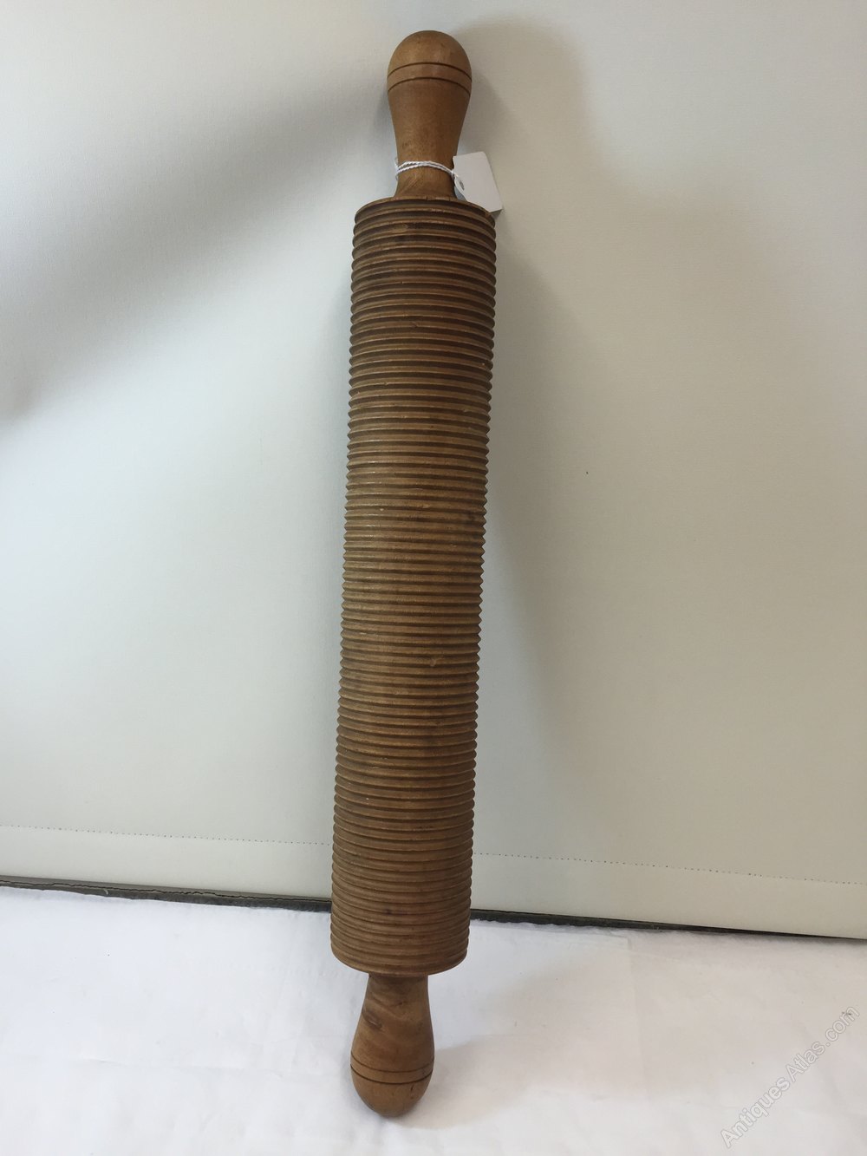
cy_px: 578
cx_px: 434
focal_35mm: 29
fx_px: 968
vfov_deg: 61.7
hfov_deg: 48.2
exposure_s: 1/100
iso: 50
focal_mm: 4.15
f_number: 2.2
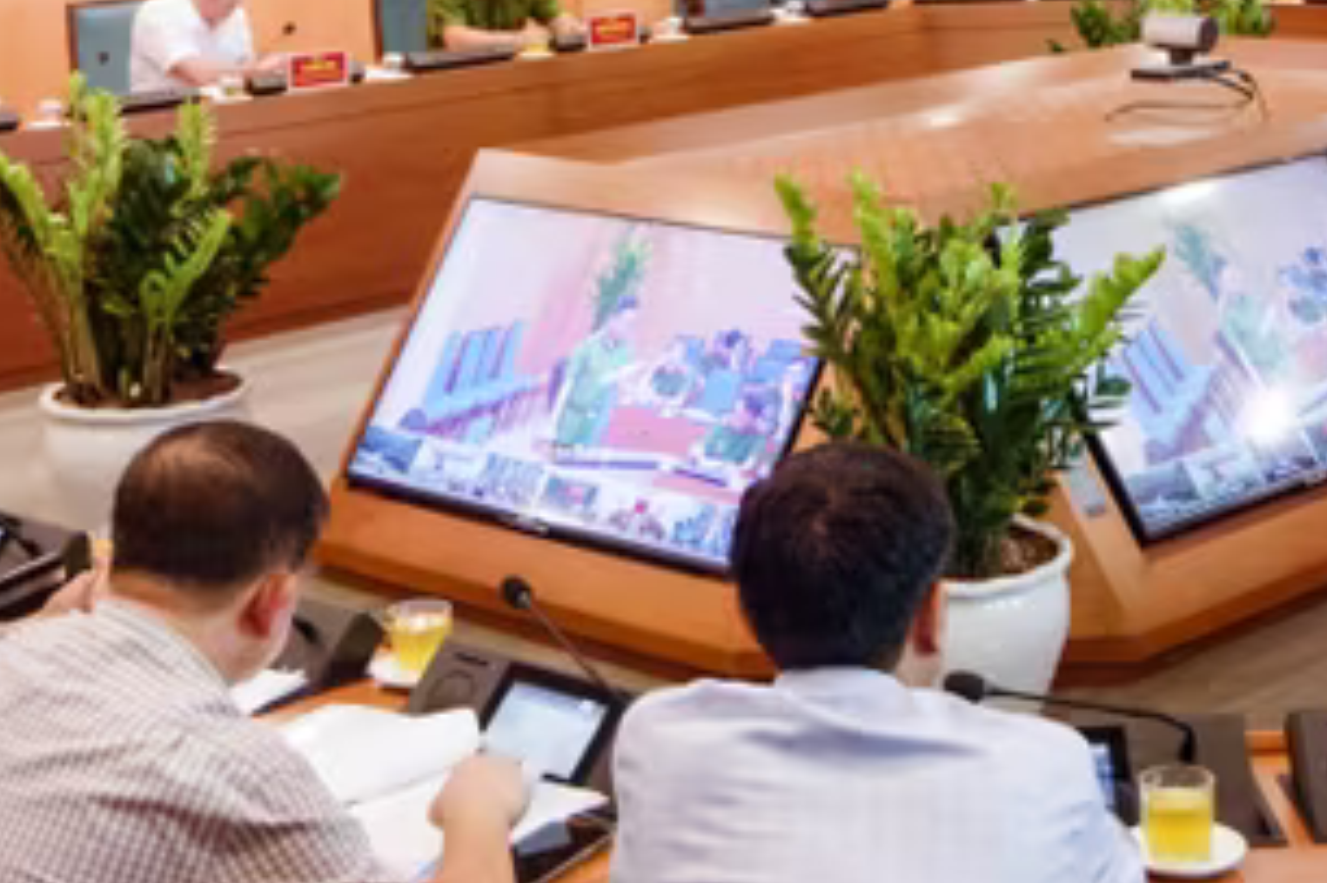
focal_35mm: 78
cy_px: 0
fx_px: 2873
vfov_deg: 17.1
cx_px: 835
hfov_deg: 25.9
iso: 2500
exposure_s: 1/80
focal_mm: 24
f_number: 4.5
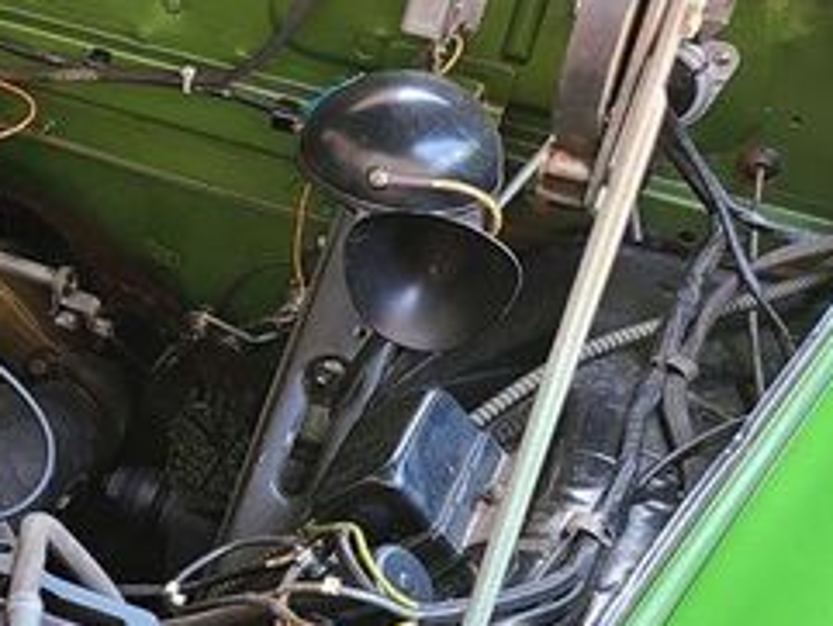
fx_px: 1661
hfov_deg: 24.4
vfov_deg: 21.3
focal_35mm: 69
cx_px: -263
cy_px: 329
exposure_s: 1/50
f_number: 1.8
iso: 50
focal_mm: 5.4
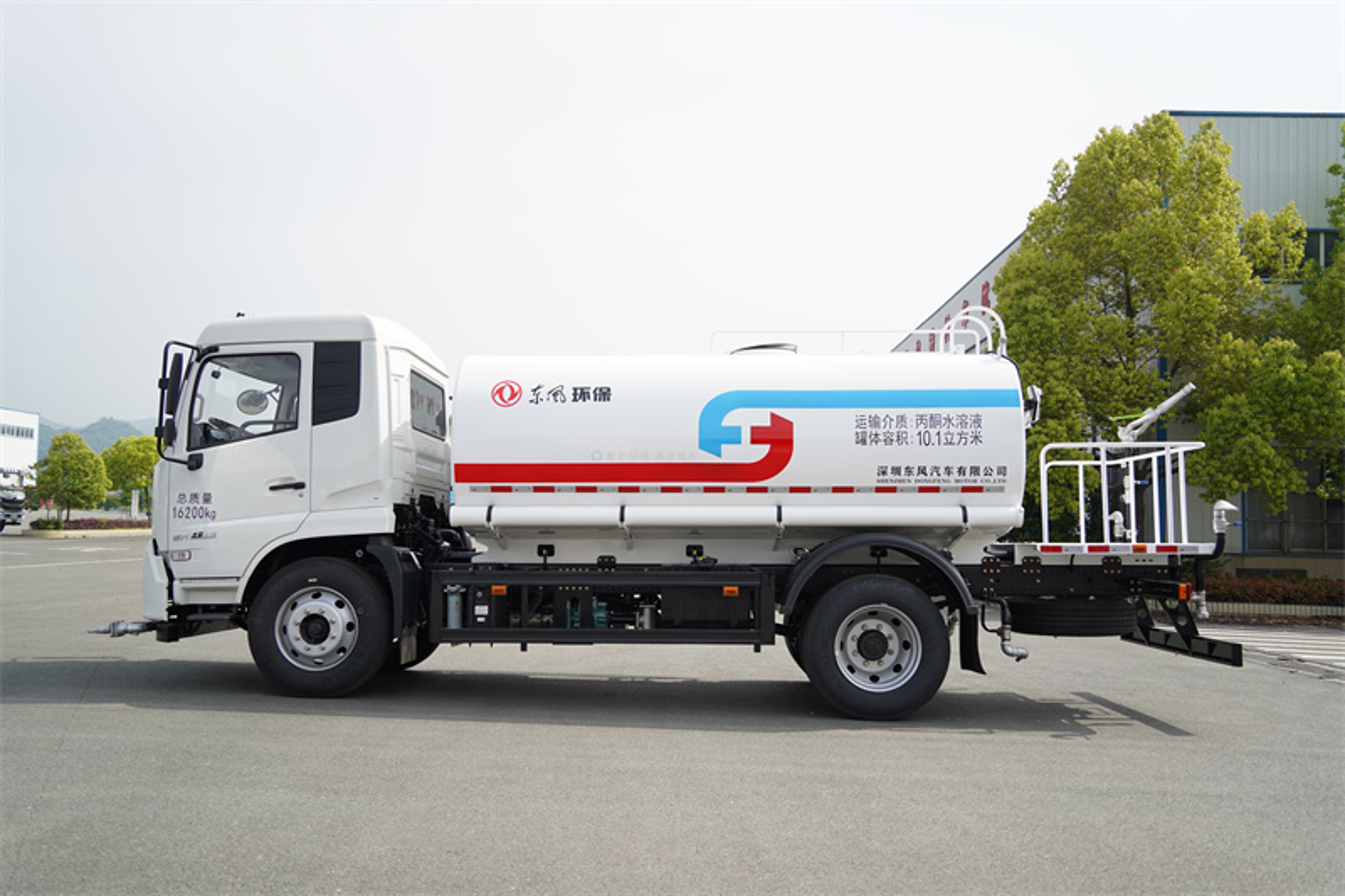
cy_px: 448
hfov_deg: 58.7
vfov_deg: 41.1
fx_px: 1195
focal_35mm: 32
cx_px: 672
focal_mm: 32
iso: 125
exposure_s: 1/1250
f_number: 3.2
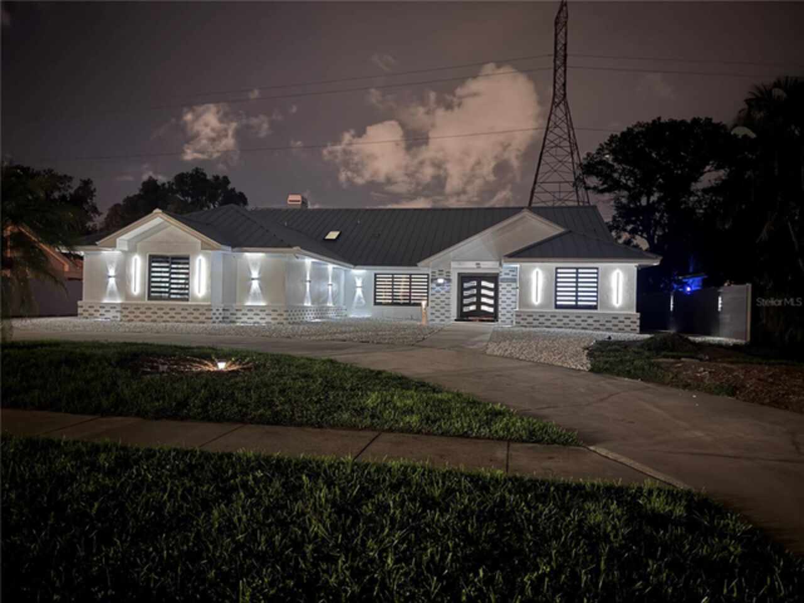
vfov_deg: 56.8
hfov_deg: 71.6
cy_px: 302
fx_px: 557
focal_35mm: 24
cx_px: 402
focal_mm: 6.76
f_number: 1.78
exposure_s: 1/5
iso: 1600
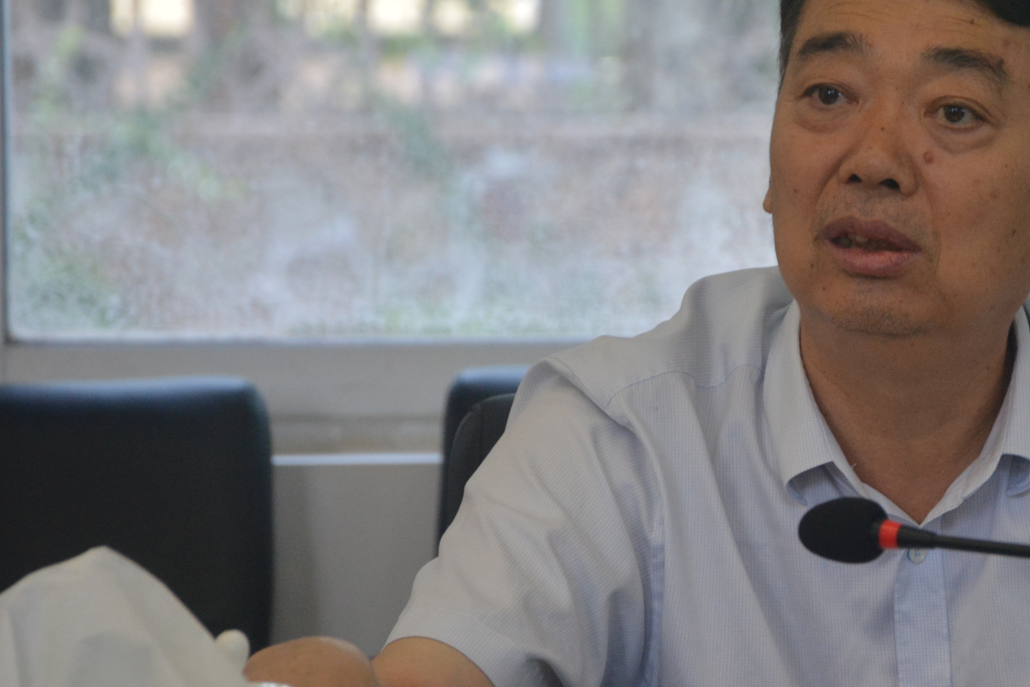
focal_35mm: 283
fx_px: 8095
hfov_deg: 7.3
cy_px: 334
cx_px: 896
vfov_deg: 4.9
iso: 800
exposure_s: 1/125
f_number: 5.6
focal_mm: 105
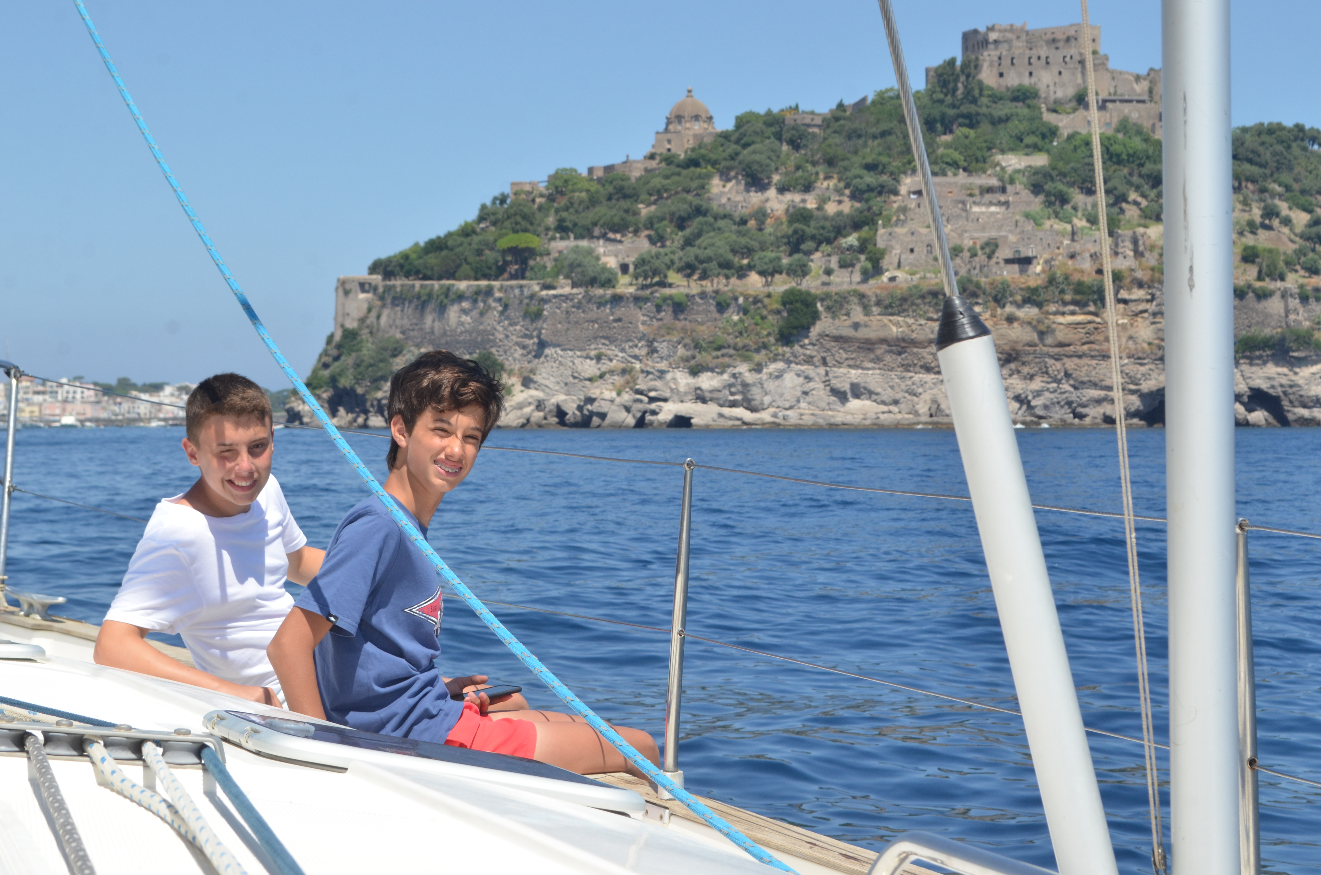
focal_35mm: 82
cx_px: 660
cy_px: 438
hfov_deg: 24.7
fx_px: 3021
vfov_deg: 16.5
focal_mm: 55
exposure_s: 1/640
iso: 400
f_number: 13
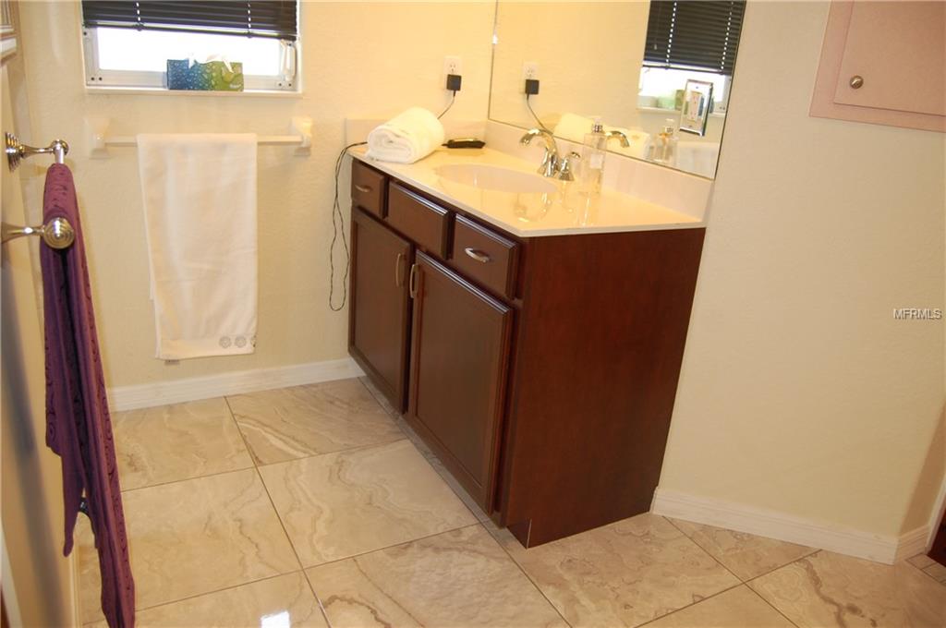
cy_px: 314
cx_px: 473
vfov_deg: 47.8
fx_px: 709
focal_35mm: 27
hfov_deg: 67.4
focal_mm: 18
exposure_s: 1/60
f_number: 3.5
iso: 400
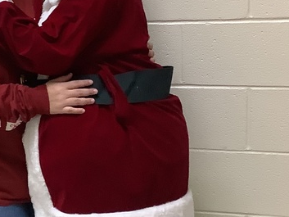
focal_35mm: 90
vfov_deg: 16.4
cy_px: 87
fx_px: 752
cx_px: 22
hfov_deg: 21.2
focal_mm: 3.3
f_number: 2.4
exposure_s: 1/60
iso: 200
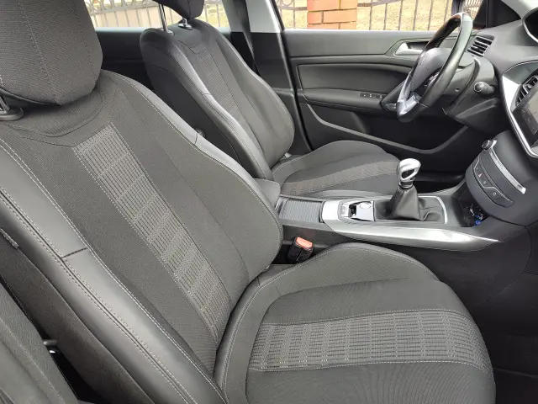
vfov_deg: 58.9
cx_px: 269
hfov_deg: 73.9
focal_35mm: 23
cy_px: 202
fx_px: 357
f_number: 1.8
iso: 190
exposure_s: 1/100
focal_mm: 5.56
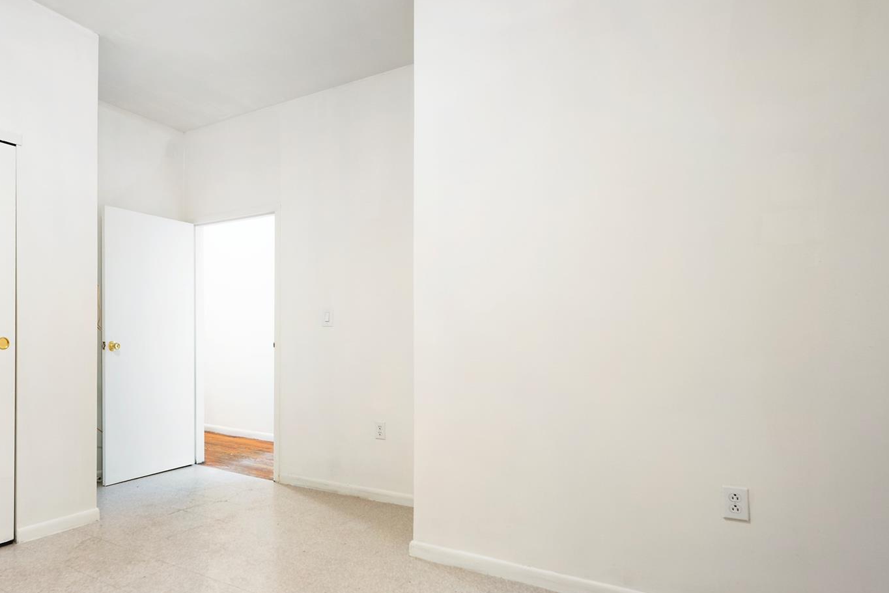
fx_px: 519
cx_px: 256
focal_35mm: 21
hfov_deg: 76.9
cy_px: 348
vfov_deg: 59.2
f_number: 8
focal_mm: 14
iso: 320
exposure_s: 1/4
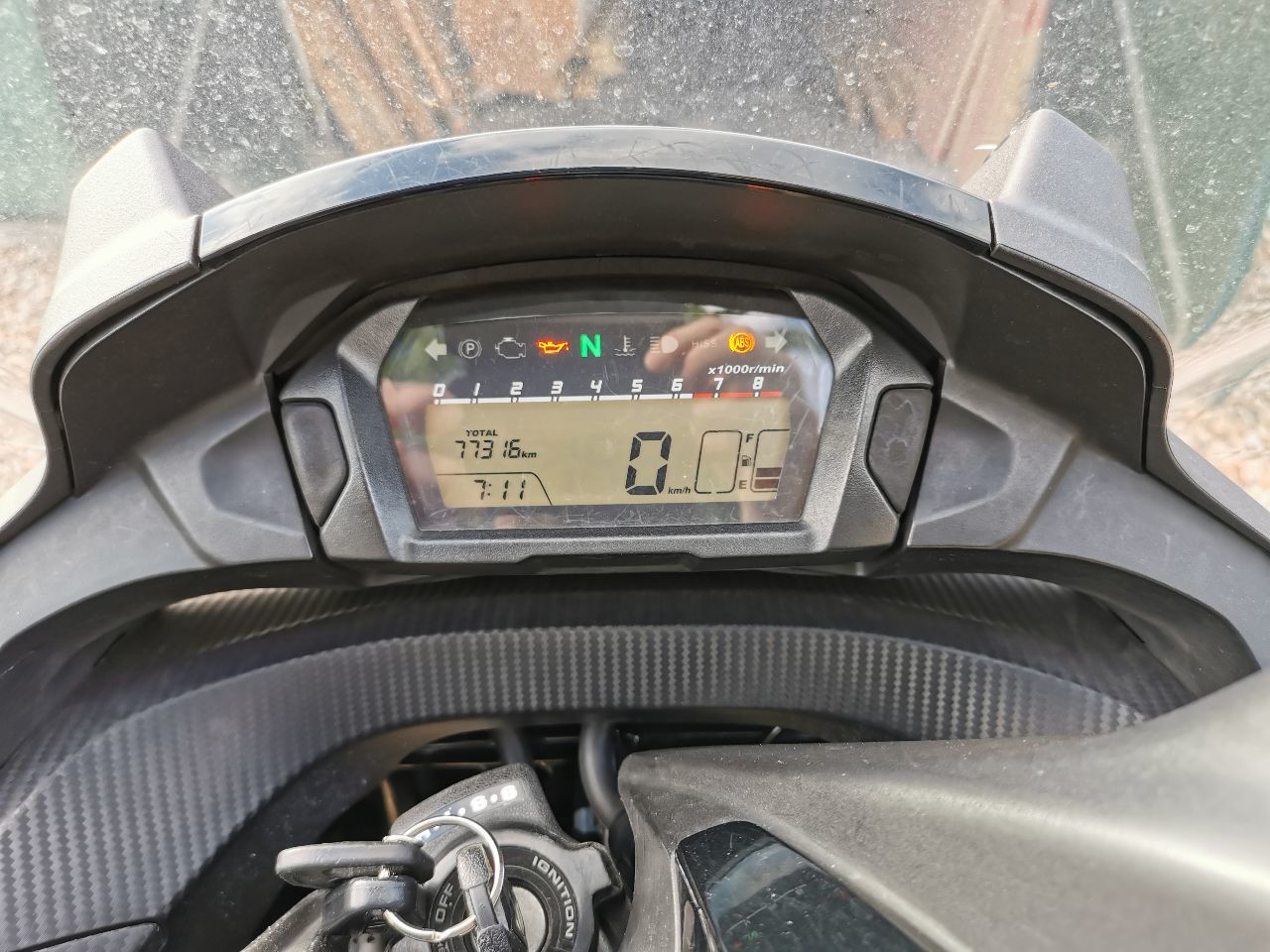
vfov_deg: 51.4
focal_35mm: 27
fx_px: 991
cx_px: 635
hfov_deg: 65.3
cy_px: 476
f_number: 1.8
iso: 50
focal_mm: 5.58
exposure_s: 1/151
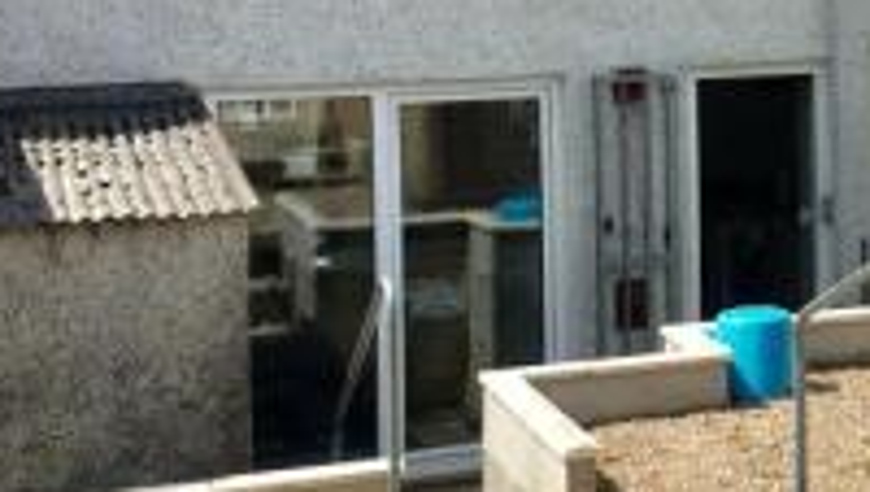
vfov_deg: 13.1
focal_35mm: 92
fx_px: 2125
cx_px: 1098
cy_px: 76
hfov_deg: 21.2
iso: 25
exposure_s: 1/2331
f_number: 2.2
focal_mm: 4.15
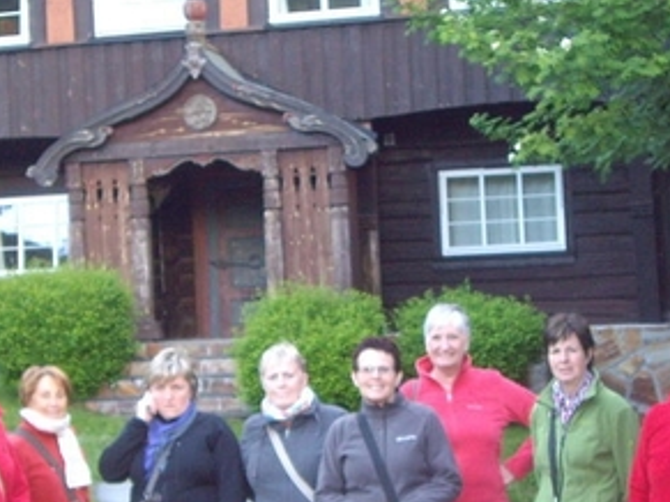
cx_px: 357
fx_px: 1877
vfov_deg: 15.2
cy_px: 299
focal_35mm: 97
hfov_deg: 20.2
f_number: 3
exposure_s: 1/50
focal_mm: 7.6
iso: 200
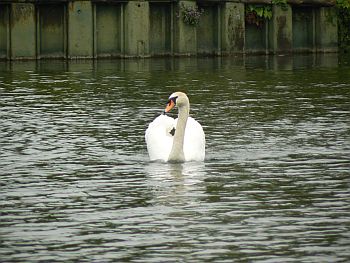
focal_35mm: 432
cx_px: 175
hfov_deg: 4.6
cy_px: 132
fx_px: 4371
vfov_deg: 3.4
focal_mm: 72
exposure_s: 1/80
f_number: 4
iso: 80
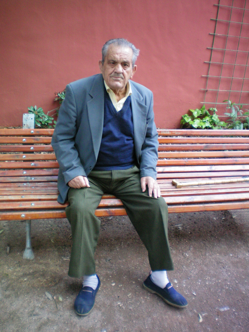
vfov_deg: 49.0
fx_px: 364
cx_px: 124
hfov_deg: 37.7
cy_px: 166
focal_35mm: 38
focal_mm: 6.3
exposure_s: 1/60
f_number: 3.1
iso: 200
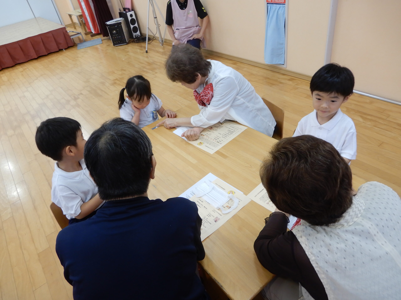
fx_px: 278
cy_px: 150
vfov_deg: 56.8
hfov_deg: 71.6
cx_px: 200
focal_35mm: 24
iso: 140
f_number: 3.4
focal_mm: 4.3
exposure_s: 1/30
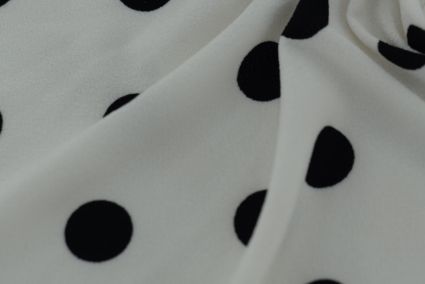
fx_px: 1452
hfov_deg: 16.4
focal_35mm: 123
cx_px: 411
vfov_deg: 11.1
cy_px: 32
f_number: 3.5
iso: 100
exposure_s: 1/320
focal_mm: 50
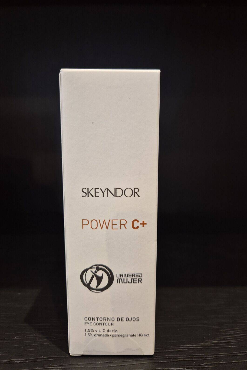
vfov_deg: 73.7
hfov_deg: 53.1
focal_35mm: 24
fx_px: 247
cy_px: 185
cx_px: 125
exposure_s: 1/57
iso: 200
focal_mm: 5.4
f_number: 1.8
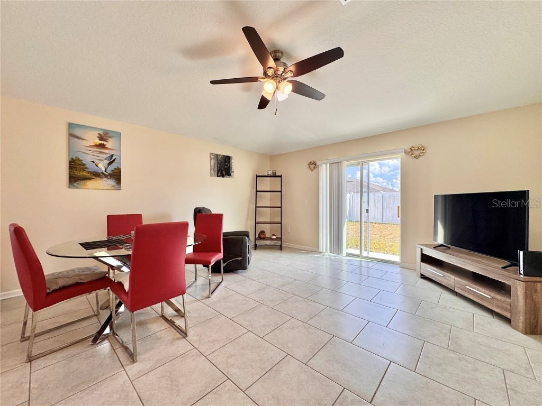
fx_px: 219
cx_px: 271
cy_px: 203
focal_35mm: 14
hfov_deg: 102.1
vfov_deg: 85.7
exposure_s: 1/120
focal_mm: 2.22
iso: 40
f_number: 2.2
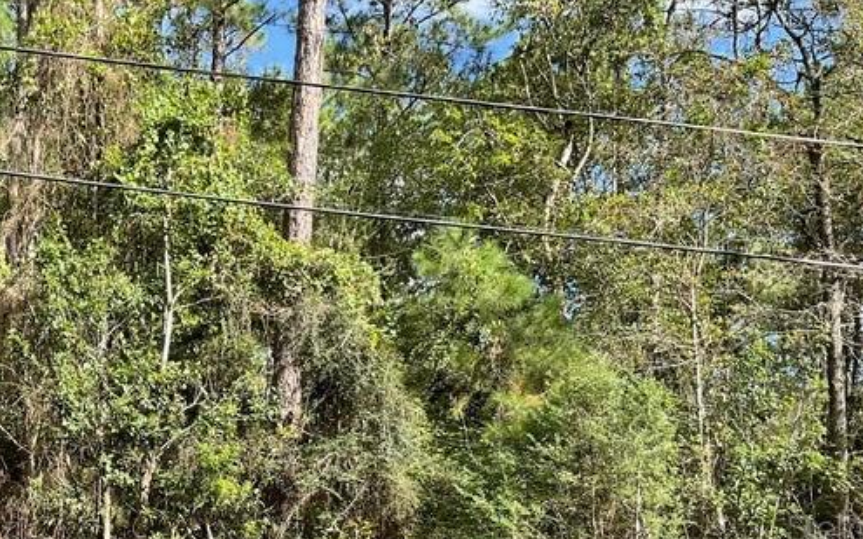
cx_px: 208
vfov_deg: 23.5
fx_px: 1246
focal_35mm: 53
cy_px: 527
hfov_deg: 37.2
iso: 16
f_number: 1.8
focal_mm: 3
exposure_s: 1/372
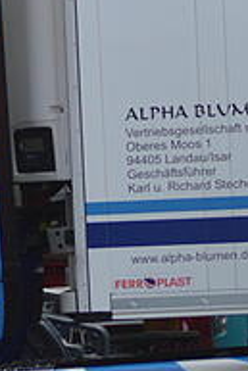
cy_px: 144
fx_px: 8643
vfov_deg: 2.5
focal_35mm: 838
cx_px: -174
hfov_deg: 1.6
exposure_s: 1/2000
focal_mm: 150
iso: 800
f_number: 6.3
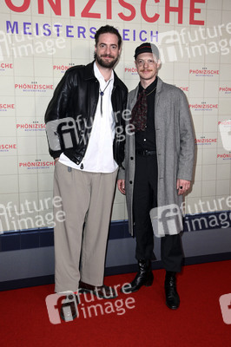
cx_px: 116
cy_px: 174
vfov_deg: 48.5
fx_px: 386
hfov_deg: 33.3
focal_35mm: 40
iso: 800
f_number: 5.6
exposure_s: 1/250
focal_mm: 40
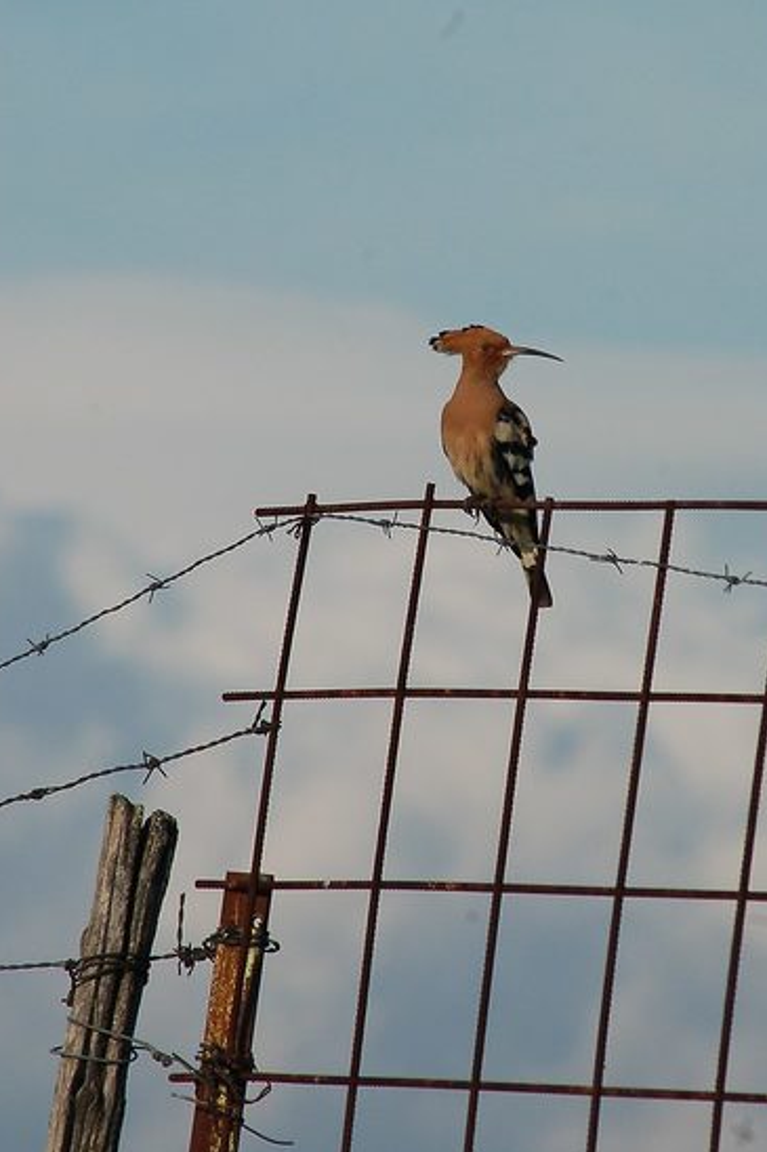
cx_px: 401
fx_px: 15764
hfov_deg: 2.8
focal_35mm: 493
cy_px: 547
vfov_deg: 4.2
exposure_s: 1/640
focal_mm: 300
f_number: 11
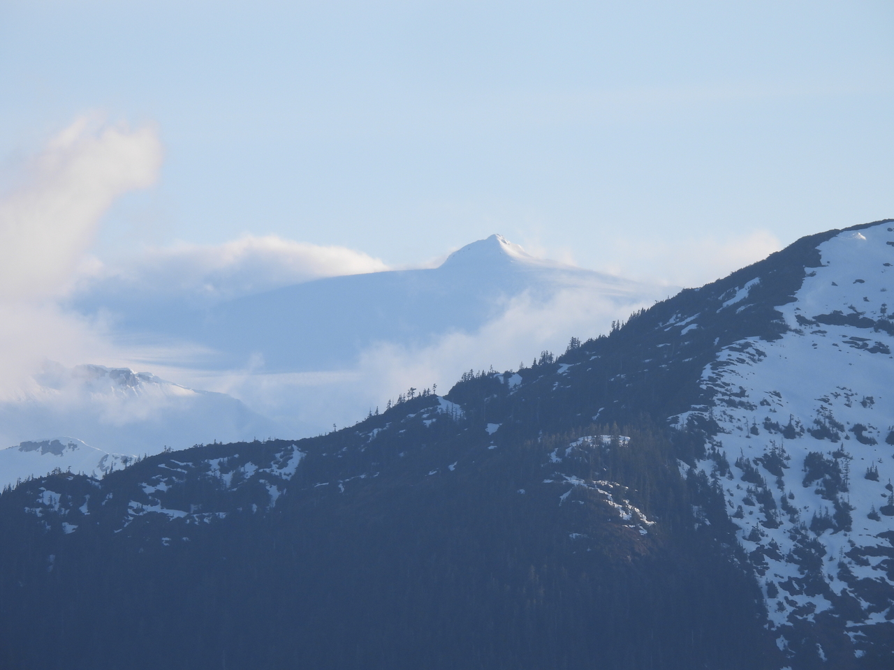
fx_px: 12913
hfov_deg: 4.0
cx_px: 447
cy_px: 335
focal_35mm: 500
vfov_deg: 3.0
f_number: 5
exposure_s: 1/500
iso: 100
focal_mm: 89.2
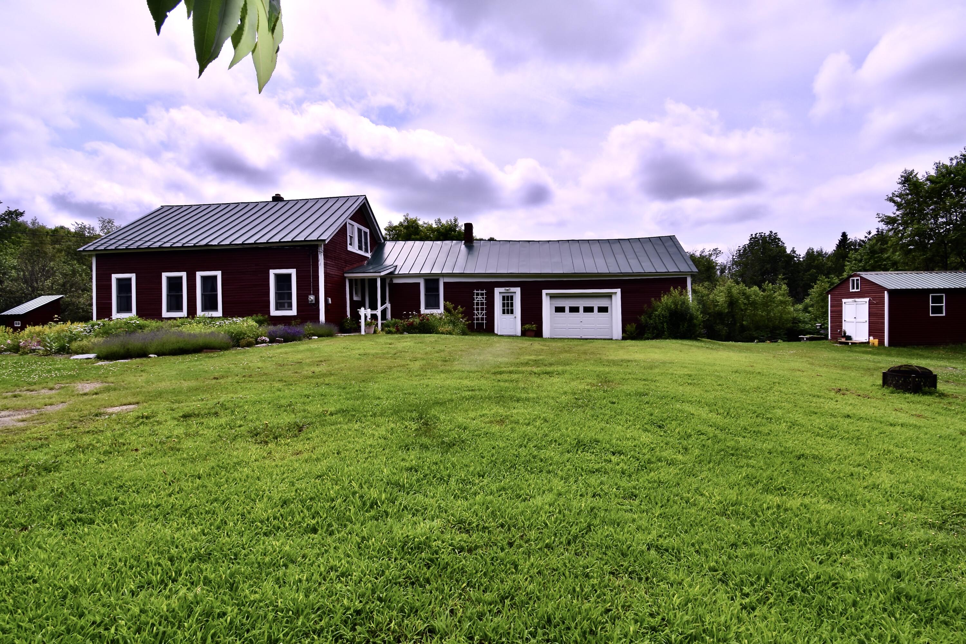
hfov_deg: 100.4
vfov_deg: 77.3
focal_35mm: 15
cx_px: 483
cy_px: 322
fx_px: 403
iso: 100
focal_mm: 10
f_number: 13
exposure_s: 1/200
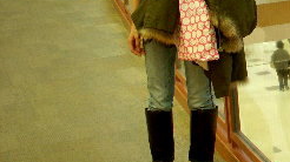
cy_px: -26
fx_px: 776
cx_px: 352
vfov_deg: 11.7
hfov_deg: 19.8
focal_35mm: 101
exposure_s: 1/25
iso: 200
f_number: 3.3
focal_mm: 6.3
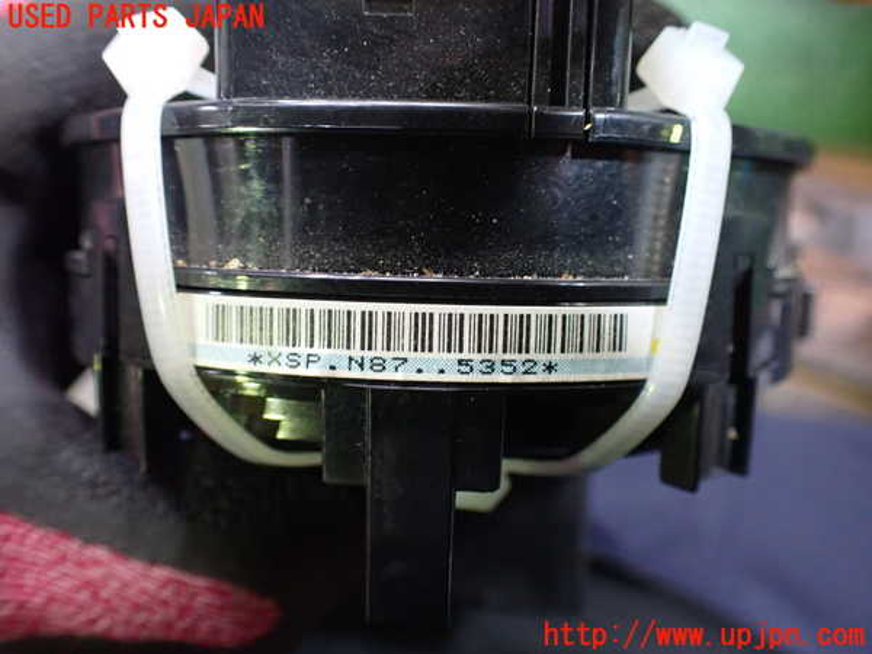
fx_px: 756
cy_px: 327
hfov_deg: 60.0
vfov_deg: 46.8
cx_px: 436
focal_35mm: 30
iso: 800
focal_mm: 5.4
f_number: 2.3
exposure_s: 1/40
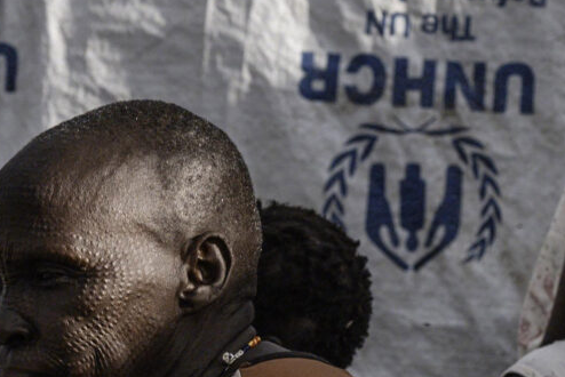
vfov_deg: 5.9
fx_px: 3659
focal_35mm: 233
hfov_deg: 8.8
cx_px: 514
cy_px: 476
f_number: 7.1
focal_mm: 45
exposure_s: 1/160
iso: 50
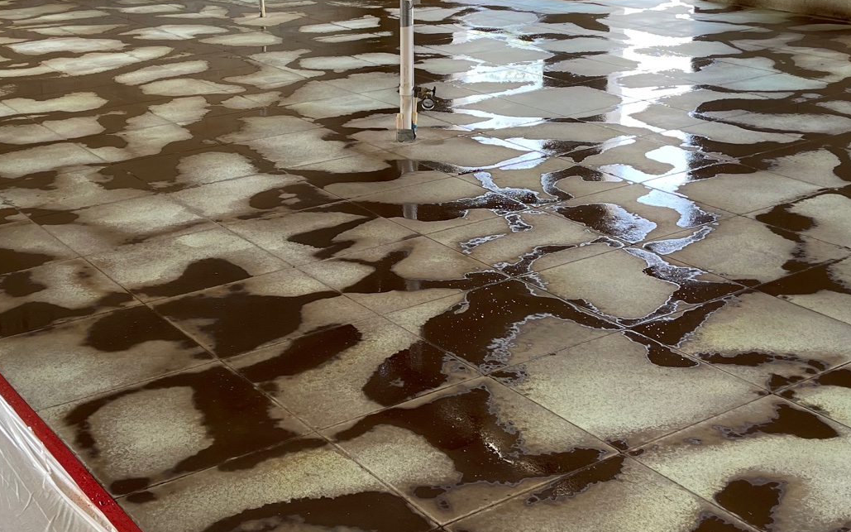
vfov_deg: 23.9
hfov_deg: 37.5
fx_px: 1252
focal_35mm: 54
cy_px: 196
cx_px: 431
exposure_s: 1/121
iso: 64
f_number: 1.6
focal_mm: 5.1
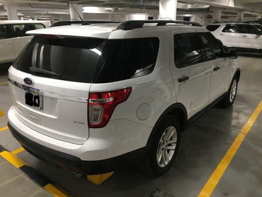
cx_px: 131
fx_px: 220
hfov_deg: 61.6
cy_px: 98
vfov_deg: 48.2
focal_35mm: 29
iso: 100
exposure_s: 1/30
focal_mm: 4.15
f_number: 2.2
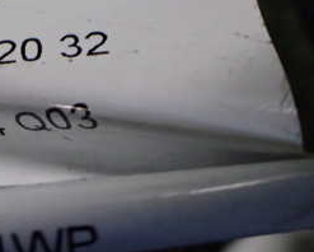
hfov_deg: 25.1
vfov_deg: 21.5
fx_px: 660
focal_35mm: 71
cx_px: -20
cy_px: 92
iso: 800
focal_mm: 5.4
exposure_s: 1/80
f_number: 2.3
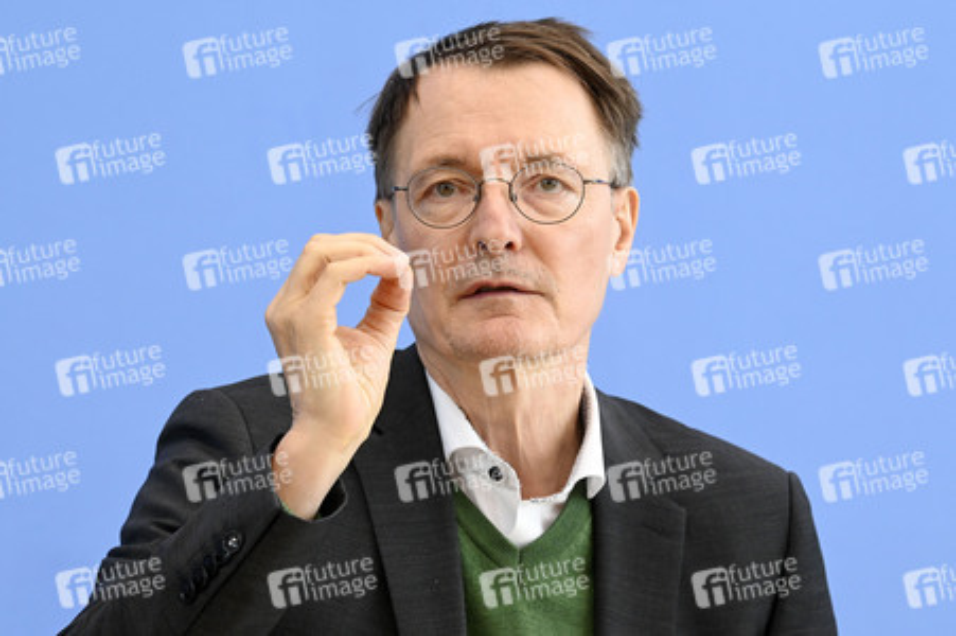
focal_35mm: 150
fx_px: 3980
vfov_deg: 9.1
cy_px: 318
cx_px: 478
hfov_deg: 13.7
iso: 4000
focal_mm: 150
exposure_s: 1/500
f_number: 7.1
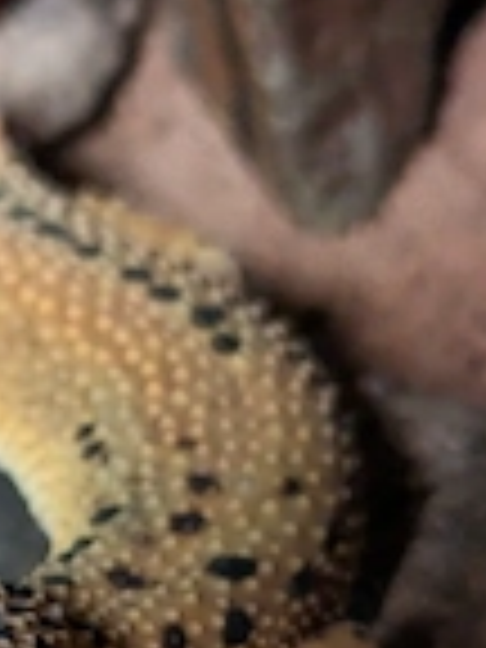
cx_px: -126
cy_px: 580
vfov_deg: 14.7
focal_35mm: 133
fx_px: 2490
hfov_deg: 10.9
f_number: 1.85
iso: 951
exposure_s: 1/23.9
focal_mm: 6.81
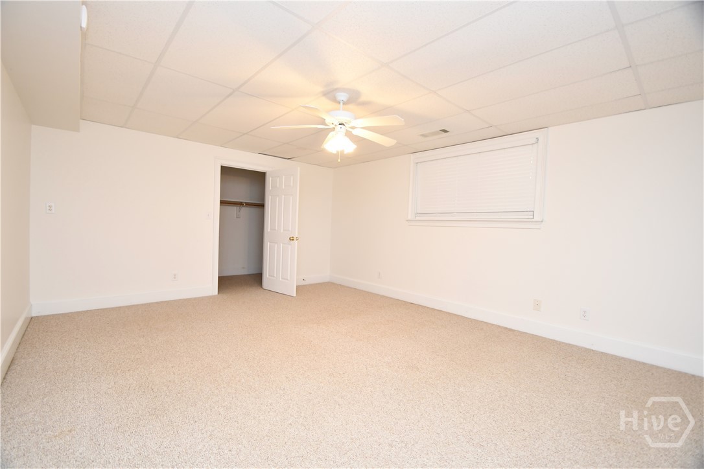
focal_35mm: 15
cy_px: 234
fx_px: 293
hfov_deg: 100.4
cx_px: 352
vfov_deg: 77.3
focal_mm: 10
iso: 640
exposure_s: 1/60
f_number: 4
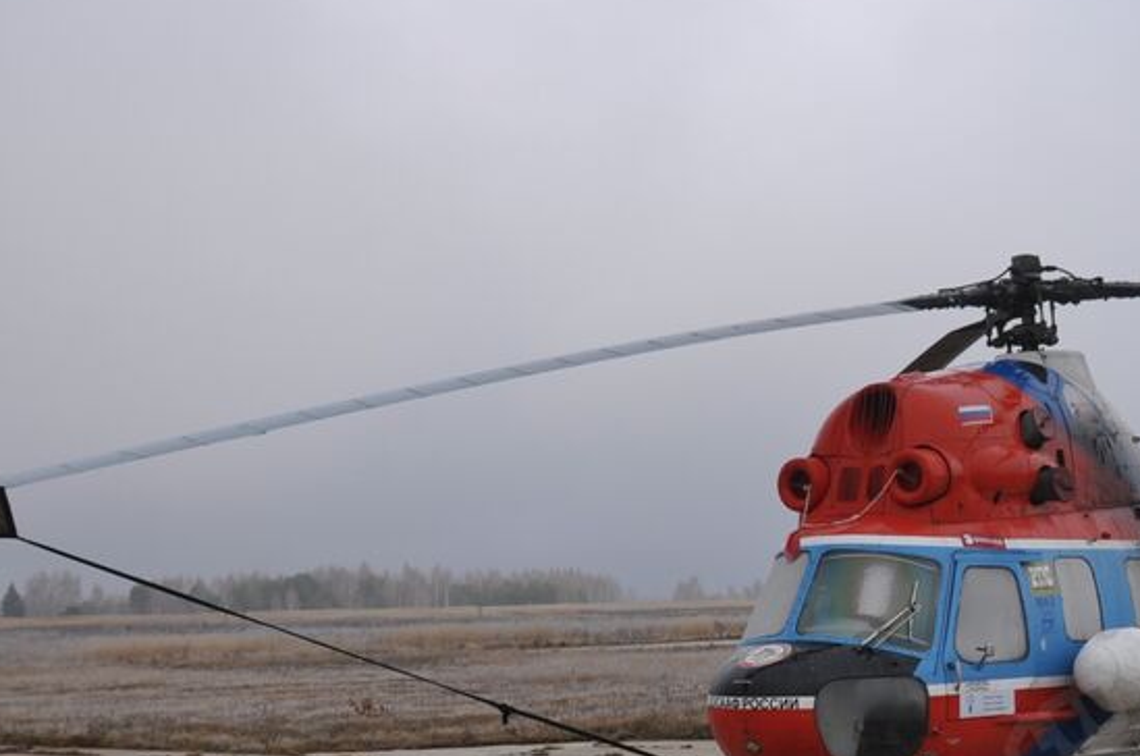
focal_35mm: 63
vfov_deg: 21.3
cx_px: 1030
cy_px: 552
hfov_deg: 30.5
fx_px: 1991
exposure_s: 1/320
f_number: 5.6
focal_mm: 18
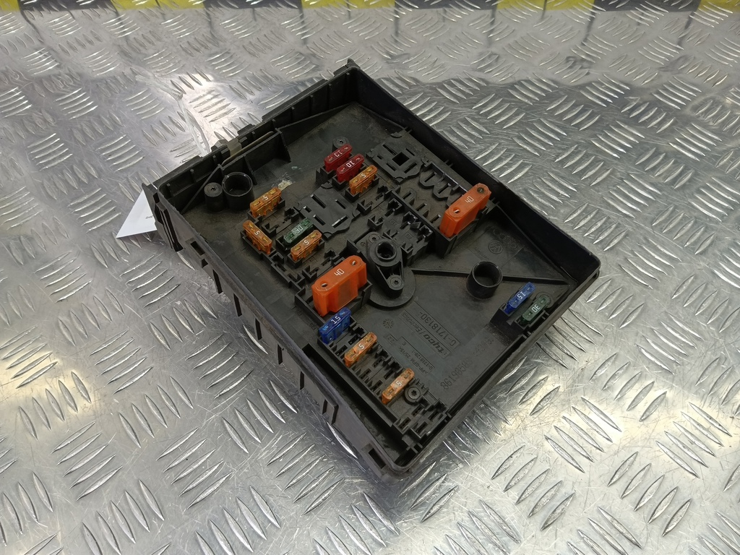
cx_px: 370
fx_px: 492
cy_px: 278
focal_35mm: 23
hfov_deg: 73.9
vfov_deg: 58.9
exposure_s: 1/50
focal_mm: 4.11
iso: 117
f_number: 1.6
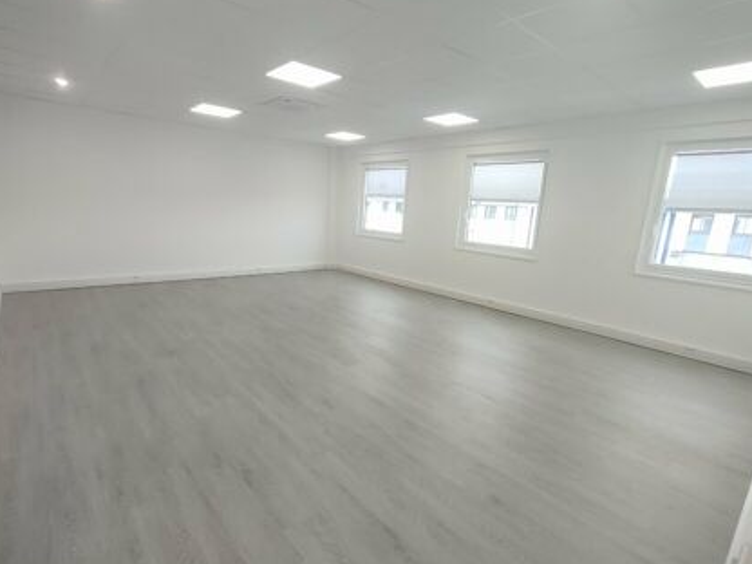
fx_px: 326
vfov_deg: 81.6
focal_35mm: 15
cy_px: 300
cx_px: 365
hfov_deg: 98.1
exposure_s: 1/100
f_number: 2.2
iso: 152
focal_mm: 1.66
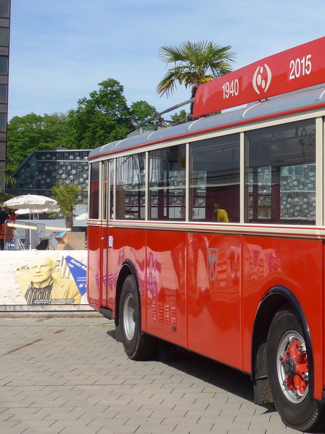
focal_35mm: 77
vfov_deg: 25.3
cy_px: 186
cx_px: 402
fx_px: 964
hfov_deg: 18.1
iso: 80
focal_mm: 8.4
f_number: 2.8
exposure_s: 1/2000
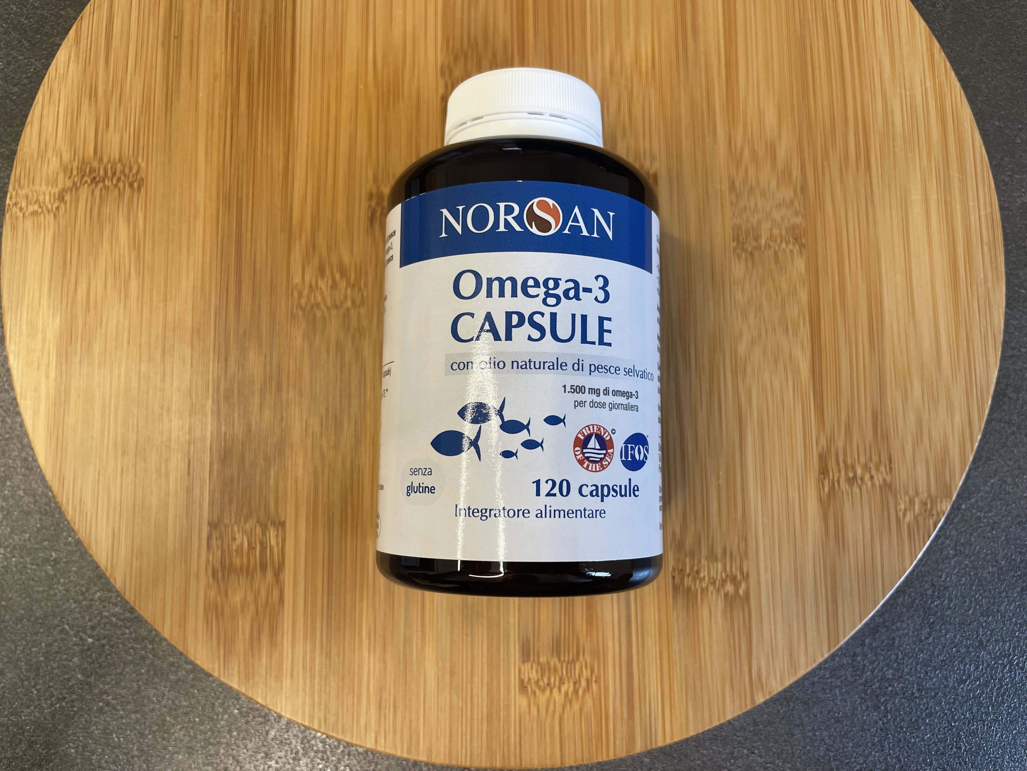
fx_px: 771
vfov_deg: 53.1
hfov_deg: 67.3
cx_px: 514
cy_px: 386
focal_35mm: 26
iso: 80
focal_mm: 4.2
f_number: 1.6
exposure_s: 1/100
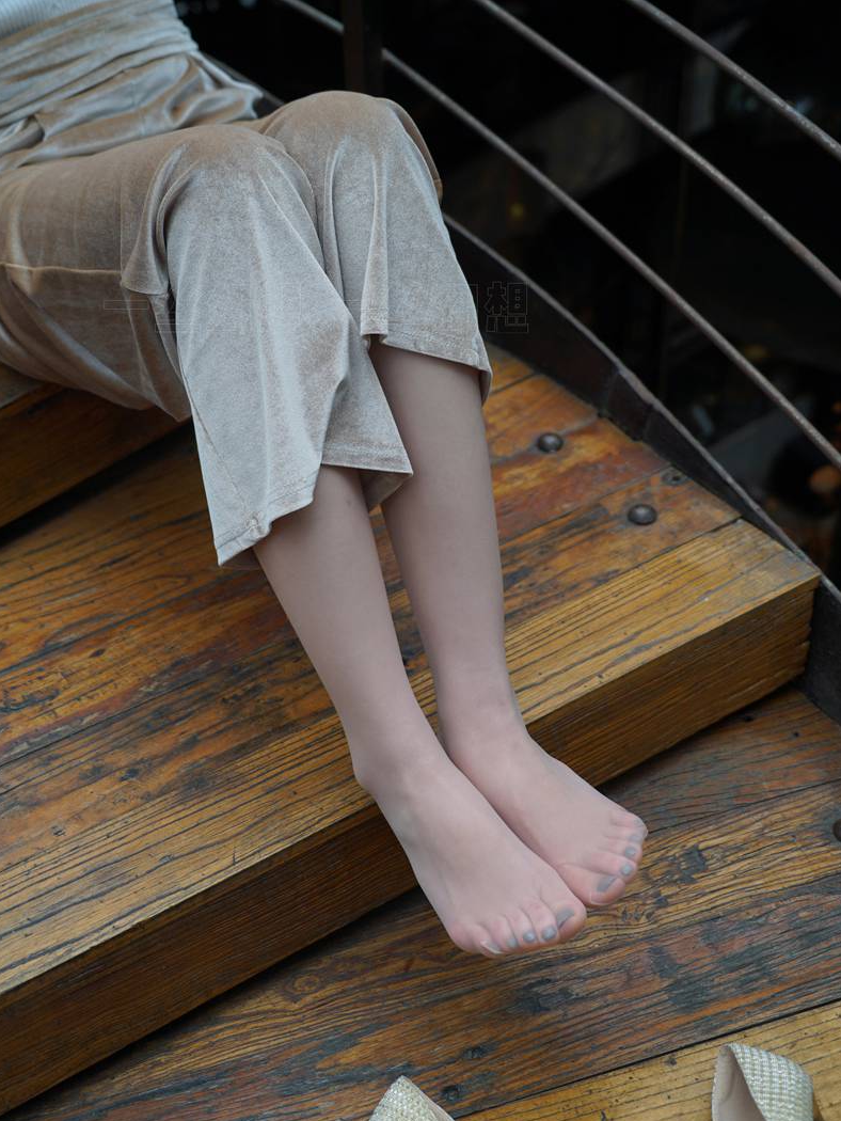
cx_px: 420
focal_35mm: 45
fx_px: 1457
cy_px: 536
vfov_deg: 42.1
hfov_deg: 32.2
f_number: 4.5
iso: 100
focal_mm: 41
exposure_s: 1/60
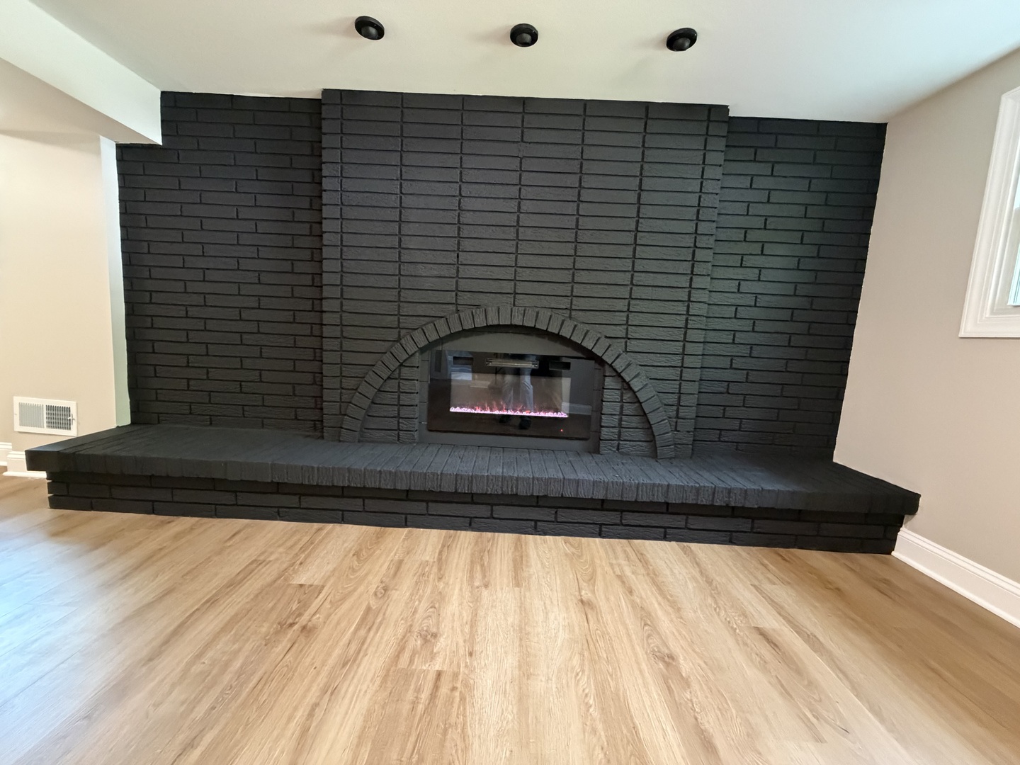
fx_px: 413
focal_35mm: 14
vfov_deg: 85.7
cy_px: 382
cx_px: 510
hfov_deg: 102.1
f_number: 2.2
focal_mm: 2.22
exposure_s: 1/60
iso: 1000
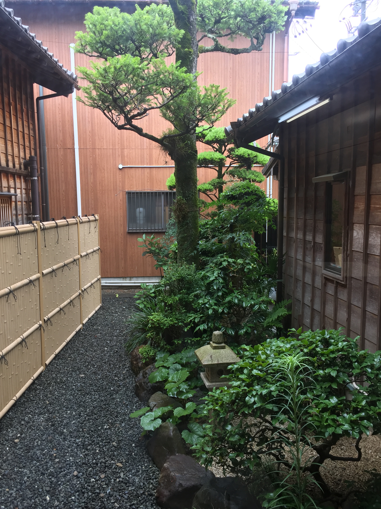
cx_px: 190
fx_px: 426
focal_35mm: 29
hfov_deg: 48.2
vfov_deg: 61.7
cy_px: 254
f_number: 2.2
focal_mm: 4.15
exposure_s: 1/60
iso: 32
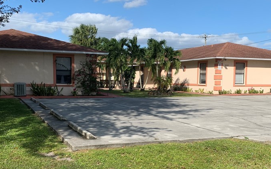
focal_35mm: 42
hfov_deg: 47.0
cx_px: 115
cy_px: 107
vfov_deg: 30.4
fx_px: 310
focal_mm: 4.25
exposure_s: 1/2114
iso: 25
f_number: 1.8
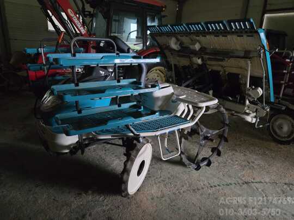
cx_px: 147
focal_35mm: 23
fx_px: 195
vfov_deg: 58.9
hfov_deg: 73.9
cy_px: 110
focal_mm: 5.4
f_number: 1.8
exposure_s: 1/60
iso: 1600
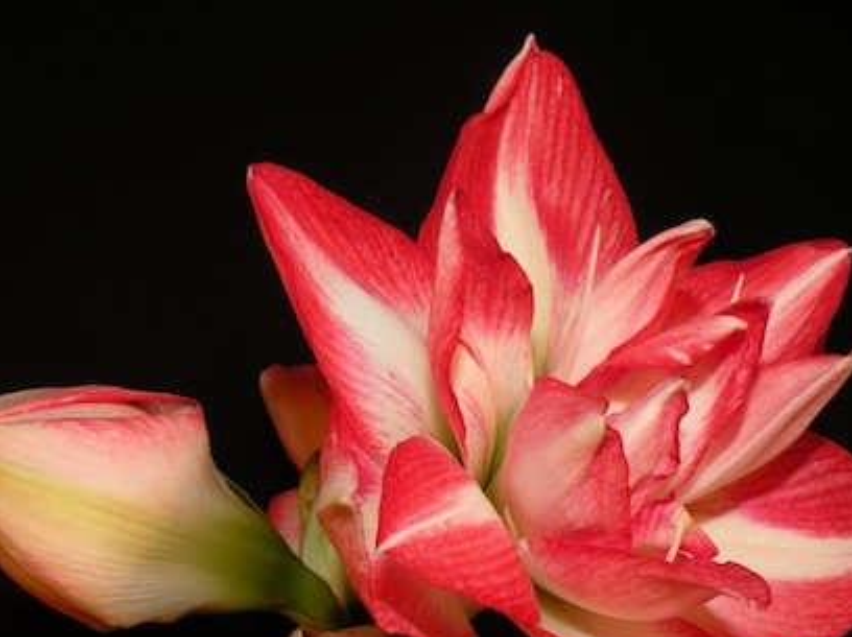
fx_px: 1254
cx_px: 420
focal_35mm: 51
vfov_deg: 28.2
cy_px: 455
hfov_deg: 37.5
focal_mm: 5.8
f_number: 6.3
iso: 100
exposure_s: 1/30
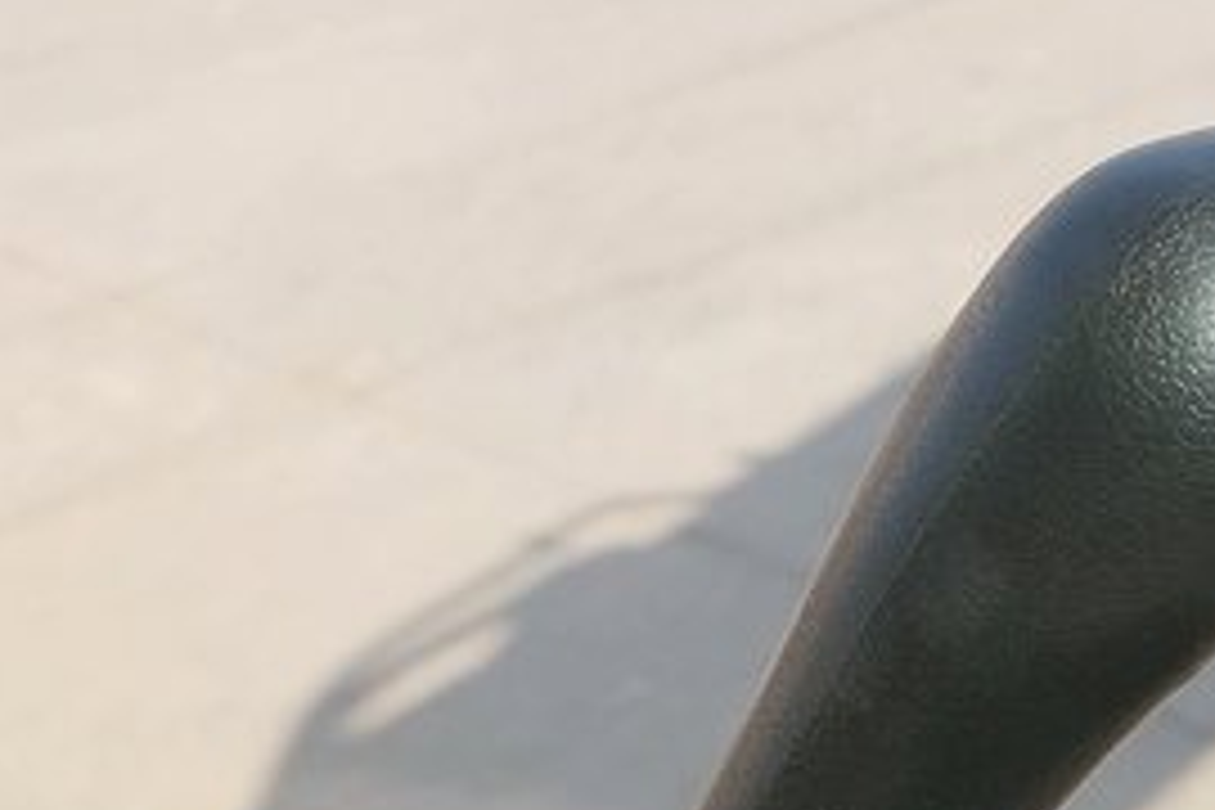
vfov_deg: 13.9
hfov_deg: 21.7
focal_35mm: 93
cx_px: 351
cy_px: 1141
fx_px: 3155
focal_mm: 21
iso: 100
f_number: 9
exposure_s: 1/160
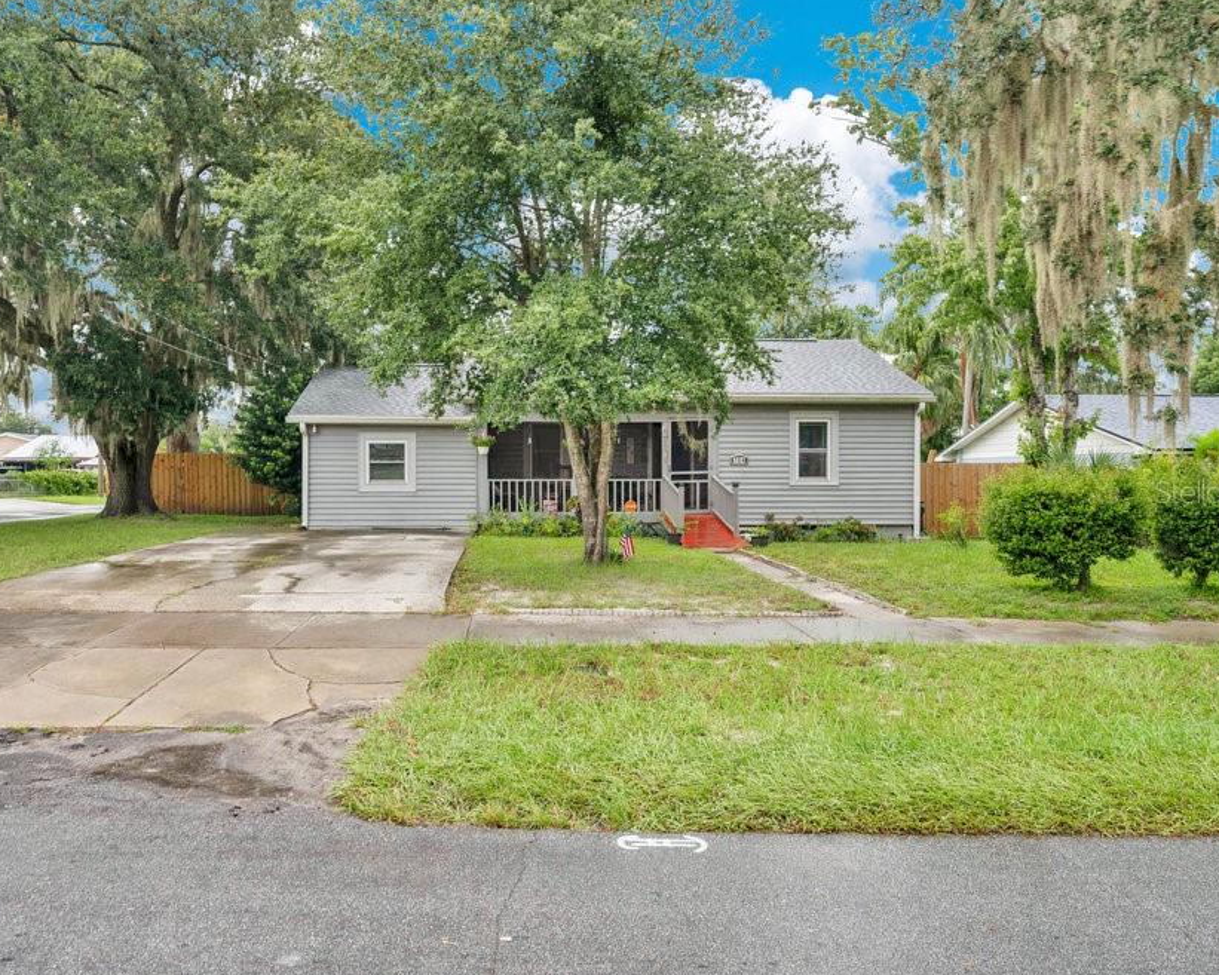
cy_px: 492
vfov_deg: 58.8
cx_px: 552
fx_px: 866
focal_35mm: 24
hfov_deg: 70.1
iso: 125
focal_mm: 21
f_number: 7.1
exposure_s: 1/50
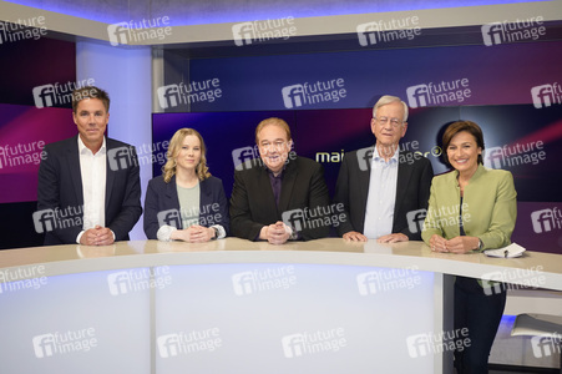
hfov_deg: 53.2
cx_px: 281
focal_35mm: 36
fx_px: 562
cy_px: 187
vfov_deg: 36.8
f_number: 5.6
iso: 2000
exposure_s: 1/160
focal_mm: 36
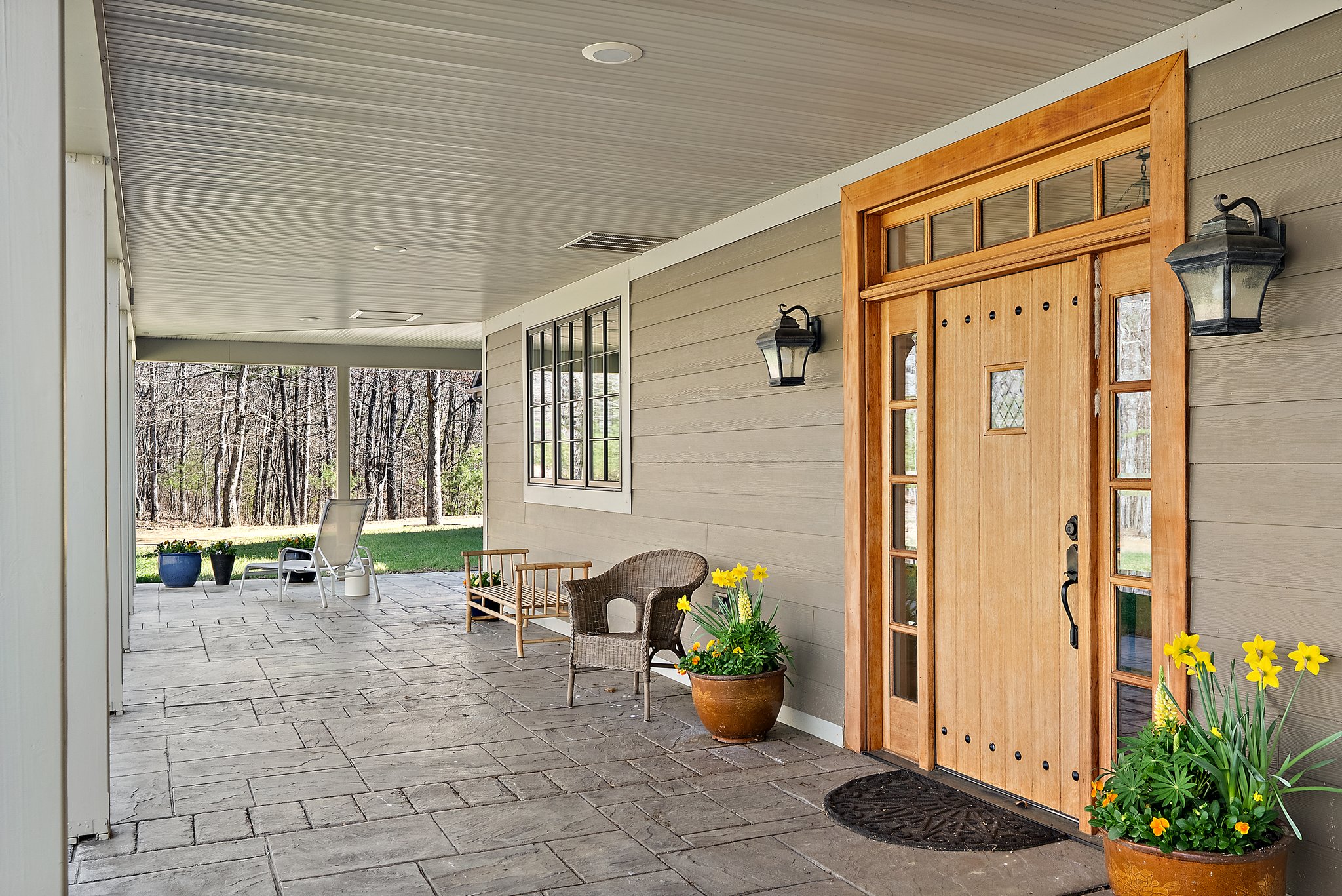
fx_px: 1156
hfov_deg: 60.3
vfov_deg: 42.4
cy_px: 448
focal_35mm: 31
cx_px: 671
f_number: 8
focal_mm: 31
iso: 640
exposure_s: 1/20
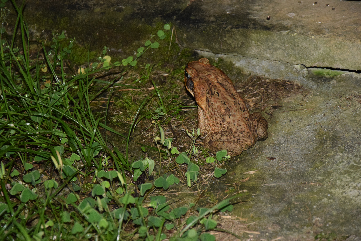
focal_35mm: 158
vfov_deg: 8.7
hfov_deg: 13.0
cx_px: 180
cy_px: 120
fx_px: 1579
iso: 3200
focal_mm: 105
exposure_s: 1/60
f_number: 5.6
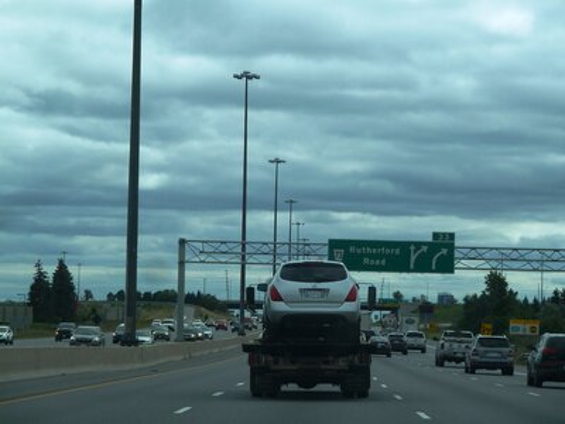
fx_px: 2399
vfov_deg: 10.1
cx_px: 282
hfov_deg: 13.4
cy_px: 212
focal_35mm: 147
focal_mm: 24.1
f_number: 5.6
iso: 80
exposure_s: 1/500
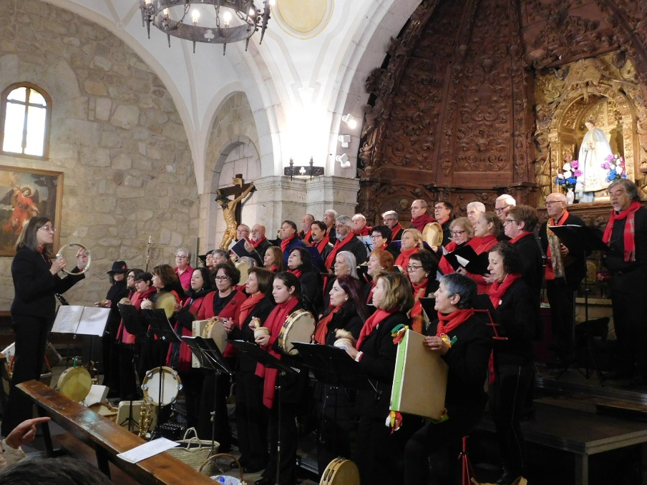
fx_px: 635
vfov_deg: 41.7
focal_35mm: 34
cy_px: 214
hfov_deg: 53.9
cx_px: 311
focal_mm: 5.3
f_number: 3.2
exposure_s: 1/30
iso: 400
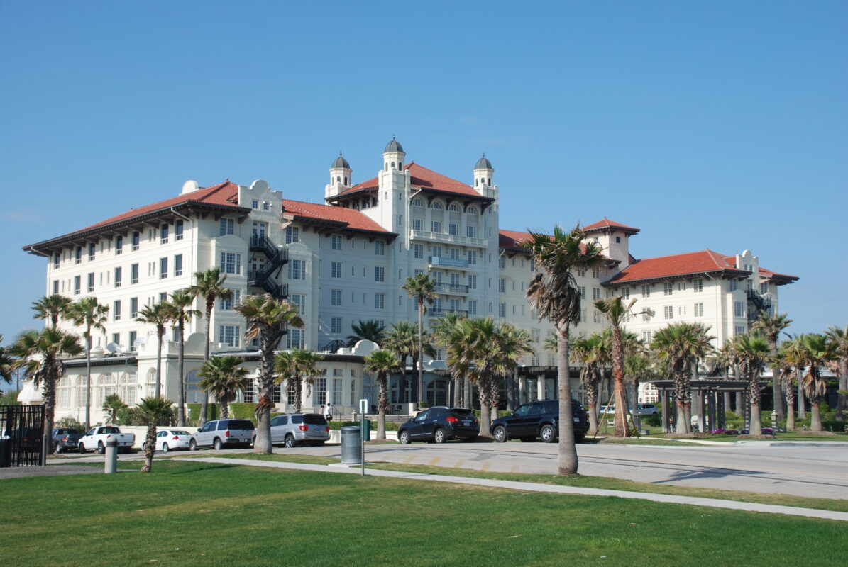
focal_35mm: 46
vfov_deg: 29.0
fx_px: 1097
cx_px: 424
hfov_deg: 42.3
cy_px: 284
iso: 100
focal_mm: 31
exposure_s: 1/200
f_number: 7.1
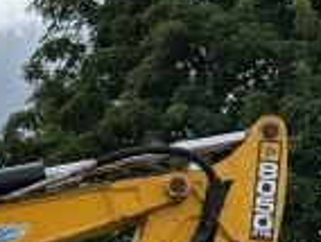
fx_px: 1254
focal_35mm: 135
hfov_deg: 13.0
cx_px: -283
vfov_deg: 10.5
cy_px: 394
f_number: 1.78
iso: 100
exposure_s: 1/5319
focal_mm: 6.76
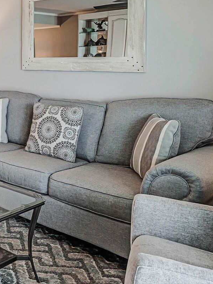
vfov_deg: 42.3
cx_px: -96
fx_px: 353
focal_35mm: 43
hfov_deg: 26.0
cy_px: 66
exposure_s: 1/10
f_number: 5.6
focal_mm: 12
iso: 100
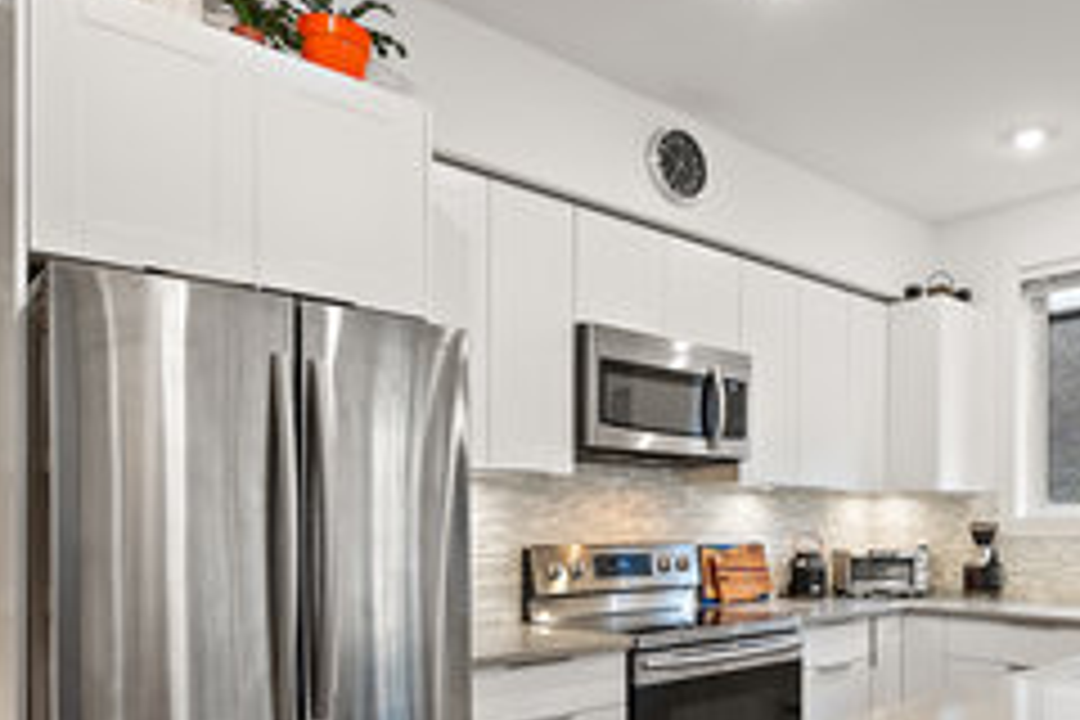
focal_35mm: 29
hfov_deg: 60.9
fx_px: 870
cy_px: 549
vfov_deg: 43.4
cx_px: 781
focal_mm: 16
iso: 320
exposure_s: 1/2
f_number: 7.1
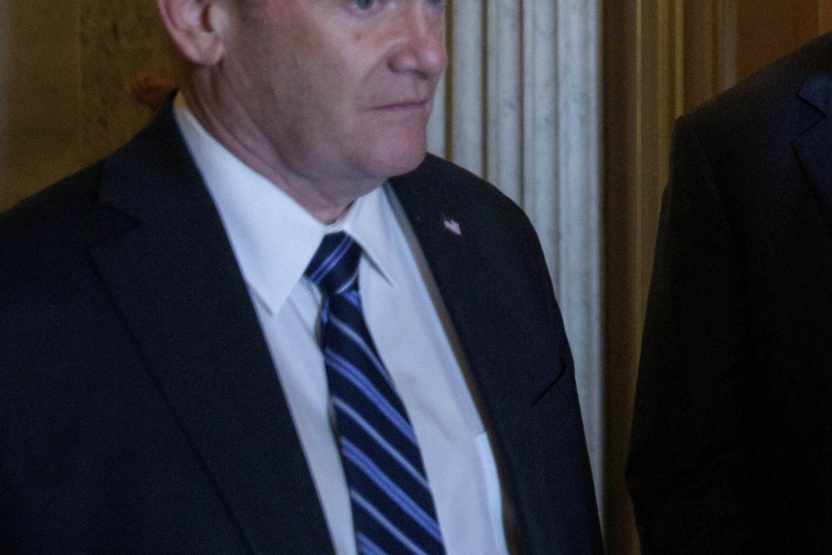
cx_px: 900
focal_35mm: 82
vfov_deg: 16.3
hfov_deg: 23.4
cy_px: -17
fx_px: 1895
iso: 3200
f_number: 2.8
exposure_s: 1/250
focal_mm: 32
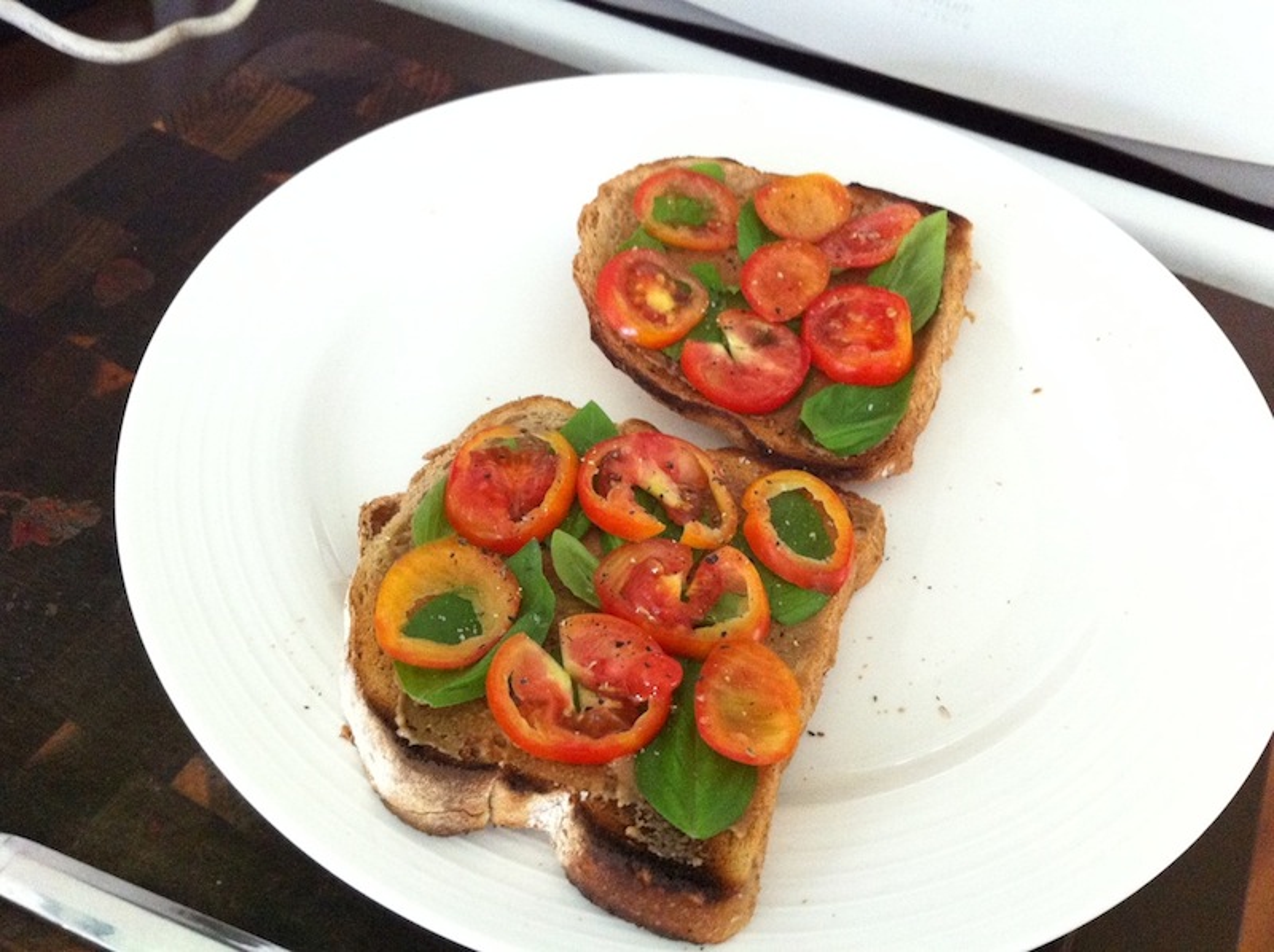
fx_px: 1287
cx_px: 637
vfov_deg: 40.6
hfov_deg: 52.7
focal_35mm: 35
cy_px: 476
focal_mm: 3.85
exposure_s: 1/15
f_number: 2.8
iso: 500
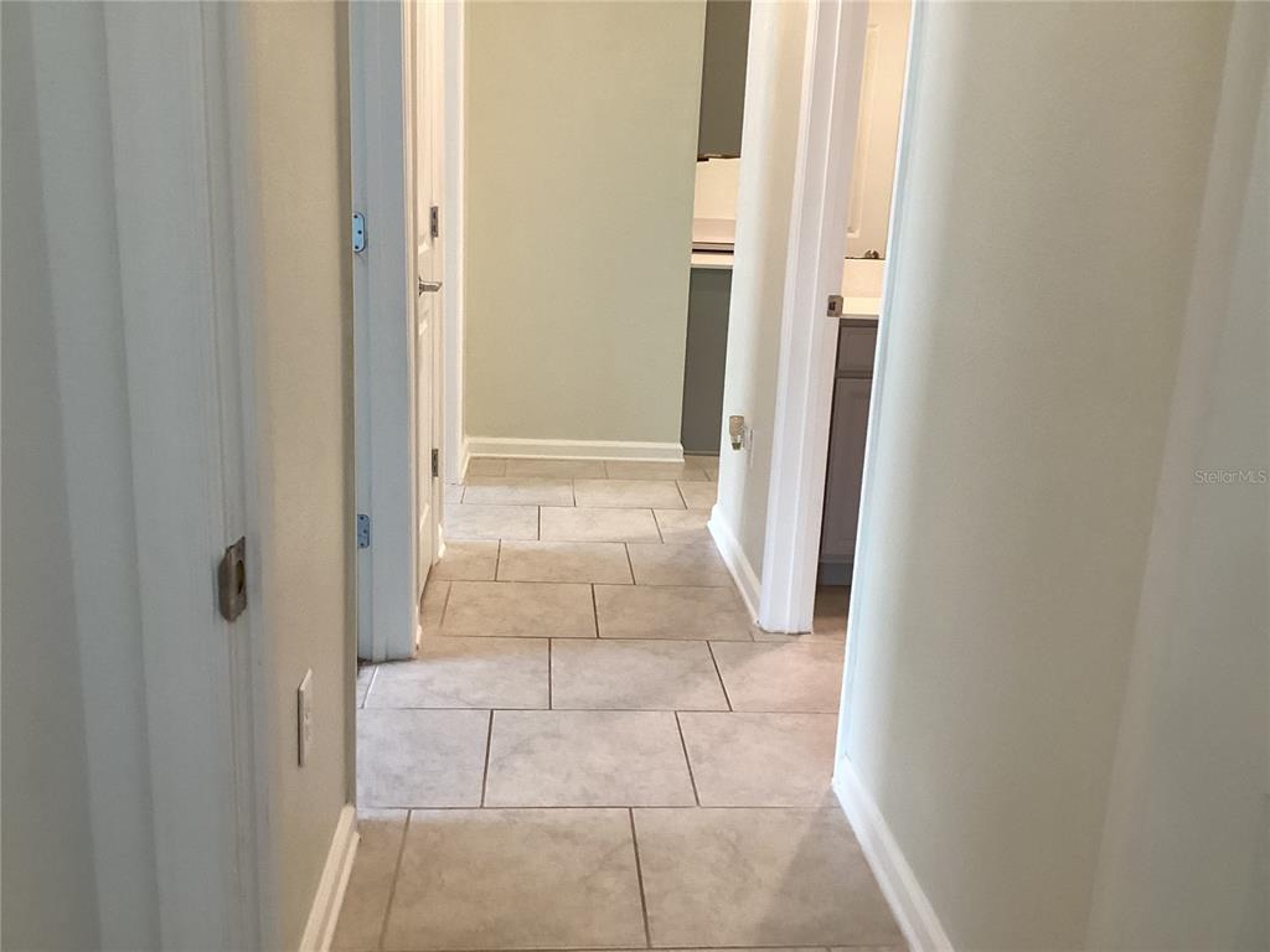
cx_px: 635
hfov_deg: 58.4
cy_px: 476
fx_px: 1137
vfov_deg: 45.4
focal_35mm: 31
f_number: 2.4
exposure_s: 1/60
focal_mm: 3.3
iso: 160
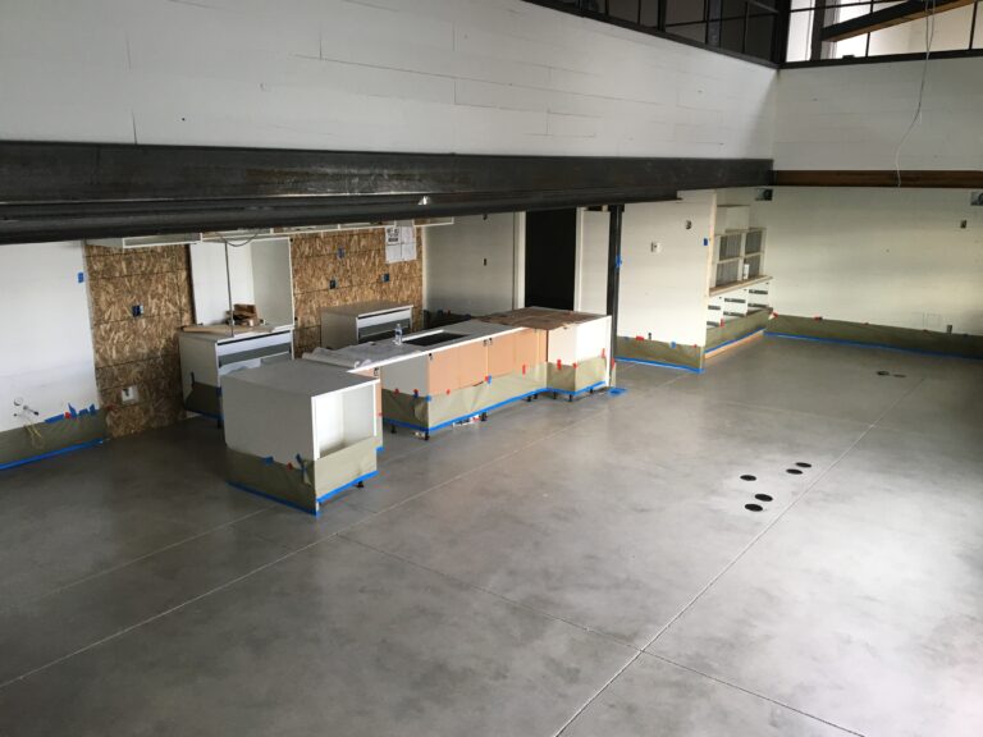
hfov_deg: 61.7
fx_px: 824
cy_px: 368
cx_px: 492
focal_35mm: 29
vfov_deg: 48.2
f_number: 2.2
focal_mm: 4.15
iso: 40
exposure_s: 1/30
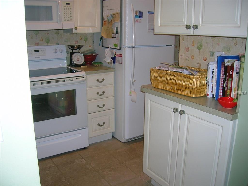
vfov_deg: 41.7
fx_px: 243
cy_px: 93
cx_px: 124
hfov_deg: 54.0
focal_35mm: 34
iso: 50
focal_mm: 5.7
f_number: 2.9
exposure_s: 1/60.1
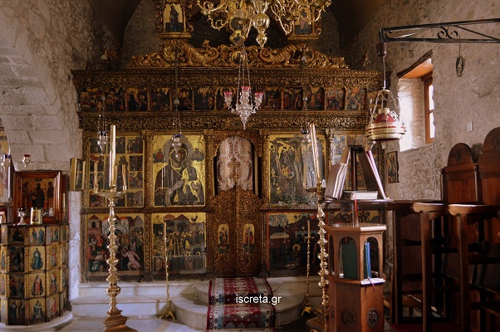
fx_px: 375
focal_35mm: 27
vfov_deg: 47.8
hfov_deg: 67.4
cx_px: 250
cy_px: 166
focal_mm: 18
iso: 900
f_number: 3.5
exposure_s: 1/15
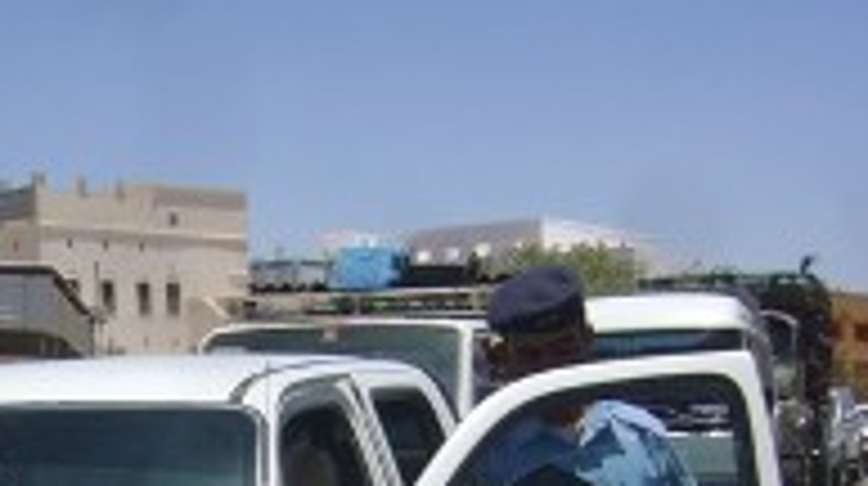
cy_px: 626
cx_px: 94
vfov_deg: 15.1
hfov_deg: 27.0
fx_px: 1747
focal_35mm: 76
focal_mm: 5.8
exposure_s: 1/1000
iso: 100
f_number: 5.6
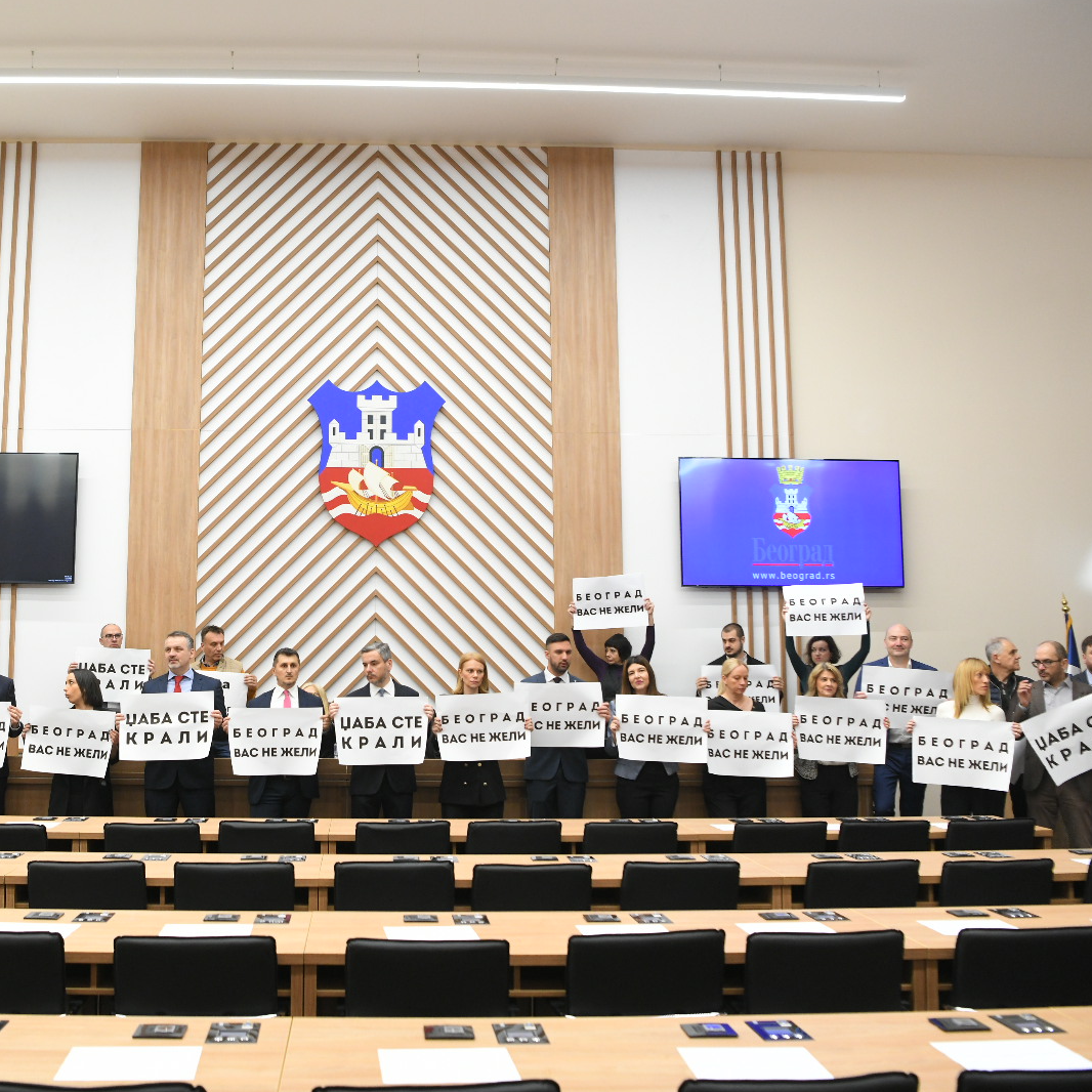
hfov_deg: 51.8
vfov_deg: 52.5
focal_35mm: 31
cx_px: 386
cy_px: 549
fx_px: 1106
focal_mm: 24
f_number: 4
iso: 2000
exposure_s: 1/250
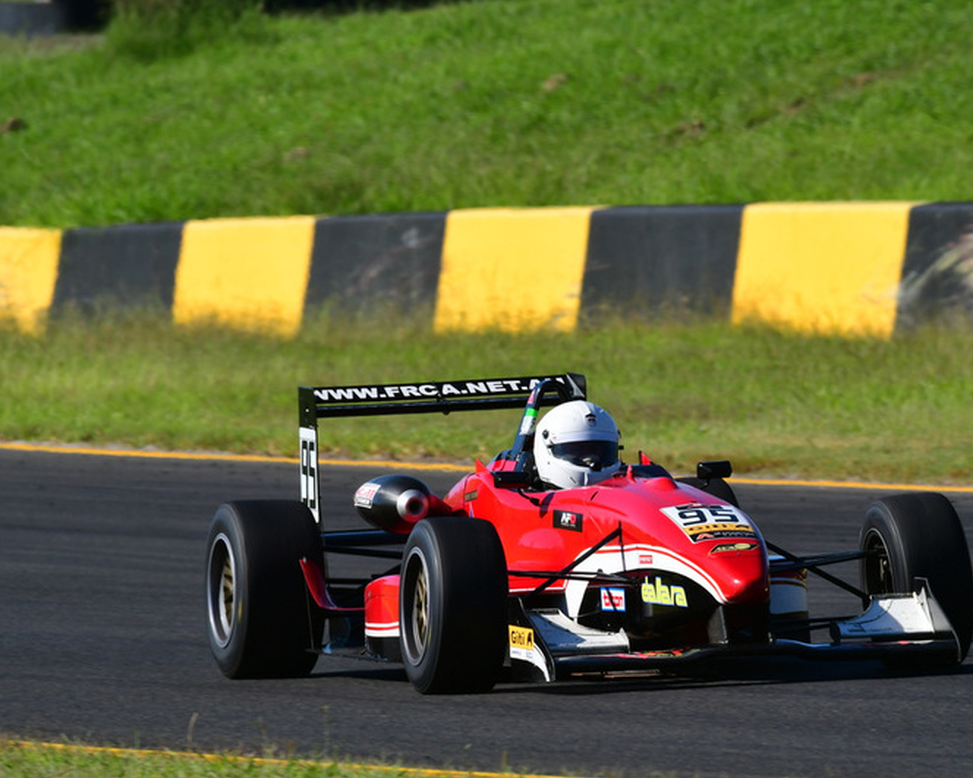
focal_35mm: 848
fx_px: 24416
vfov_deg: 1.8
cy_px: 388
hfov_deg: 2.3
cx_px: 571
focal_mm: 500
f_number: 13
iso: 500
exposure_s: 1/640
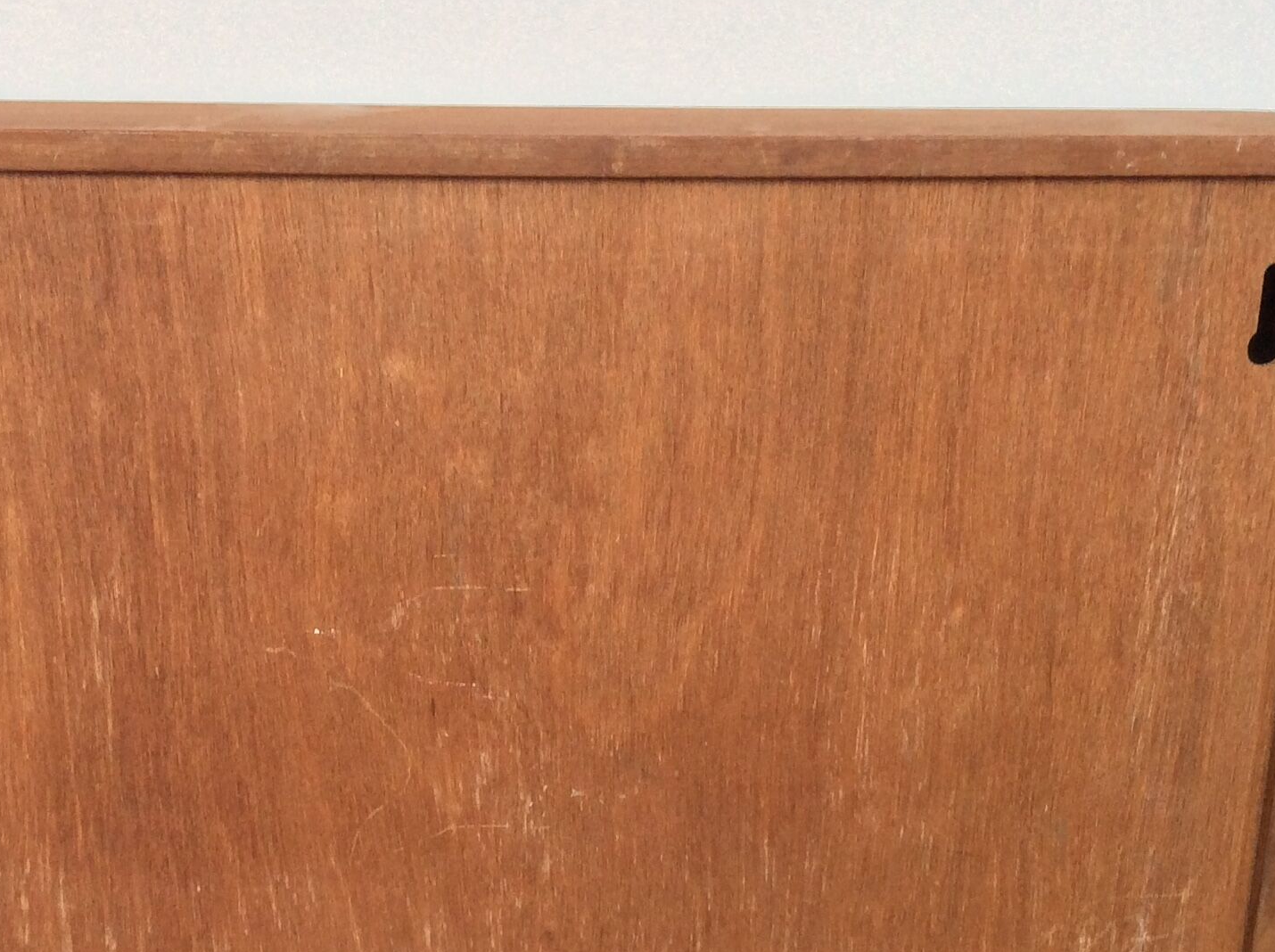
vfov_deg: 24.7
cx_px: 579
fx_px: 2133
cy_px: 784
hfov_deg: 33.3
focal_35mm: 58
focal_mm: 3.3
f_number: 2.4
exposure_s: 1/50
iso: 50
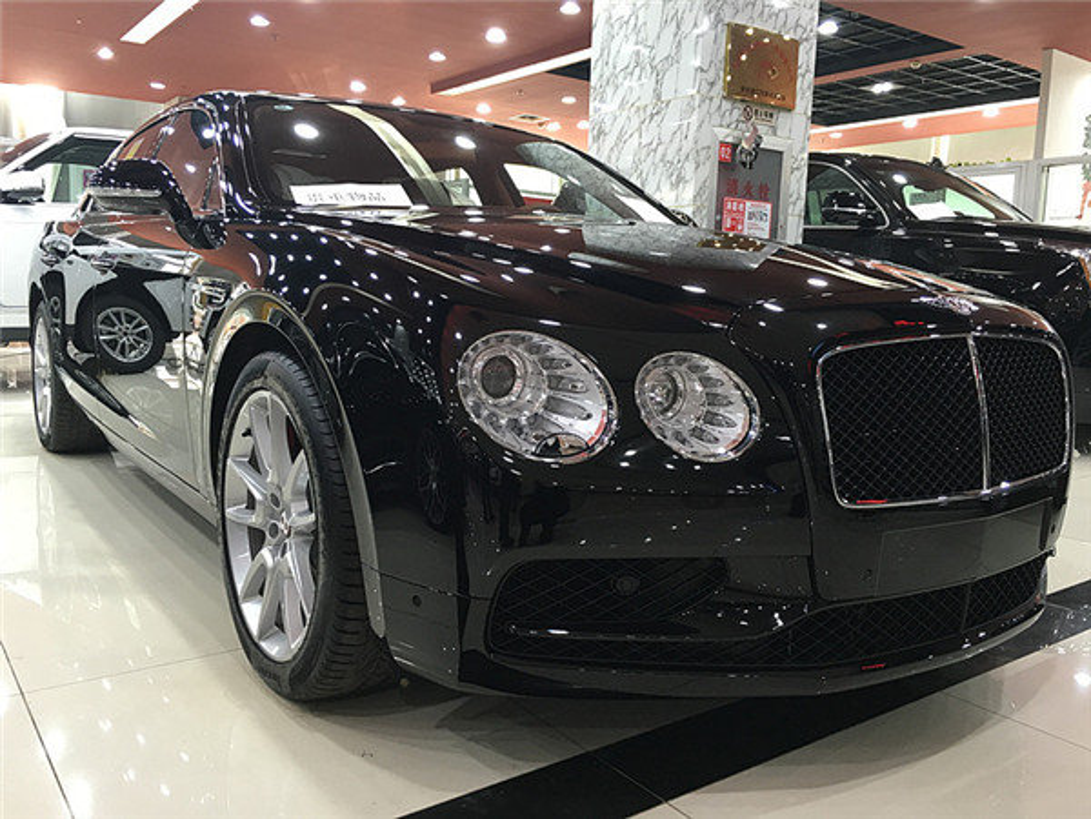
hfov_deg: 61.7
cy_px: 410
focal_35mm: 29
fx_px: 914
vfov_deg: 48.2
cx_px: 546
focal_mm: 4.15
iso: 125
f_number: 2.2
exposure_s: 1/33
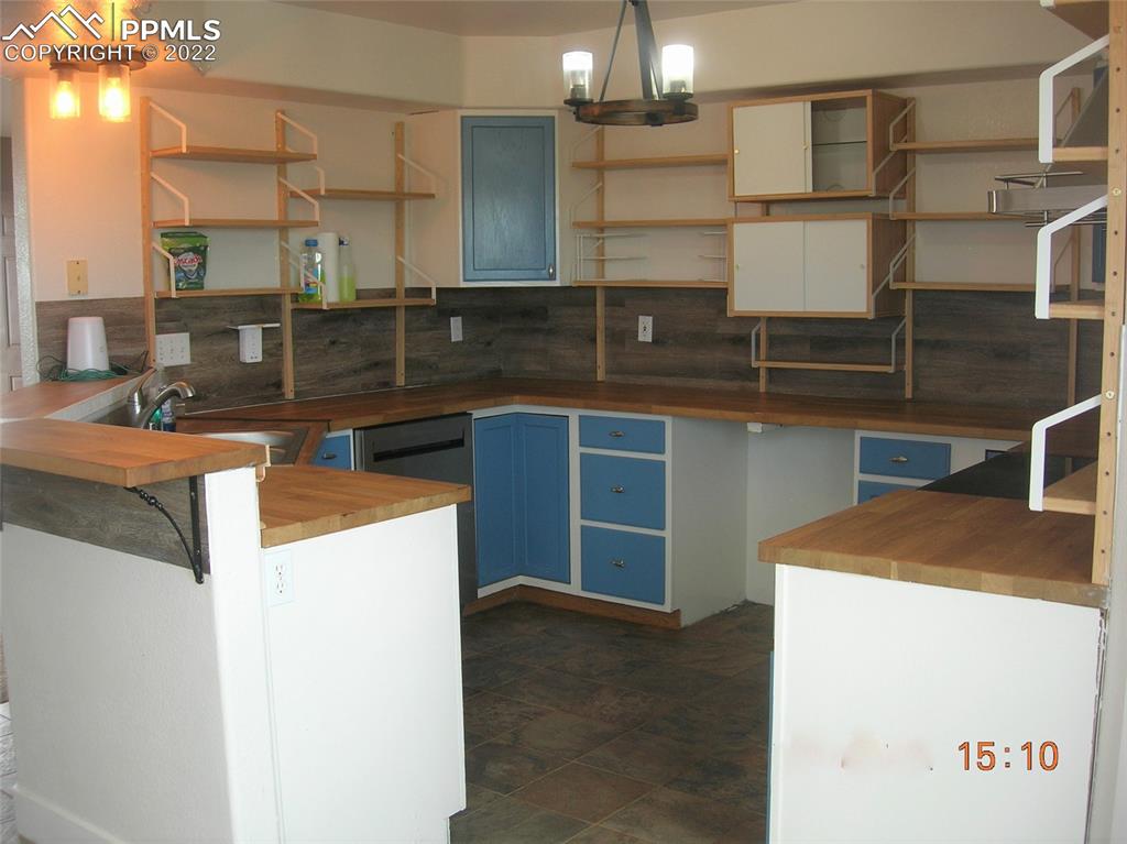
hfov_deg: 49.0
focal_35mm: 38
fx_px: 1237
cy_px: 422
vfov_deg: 37.7
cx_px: 564
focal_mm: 7.8
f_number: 2.8
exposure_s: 1/34.2
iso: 64
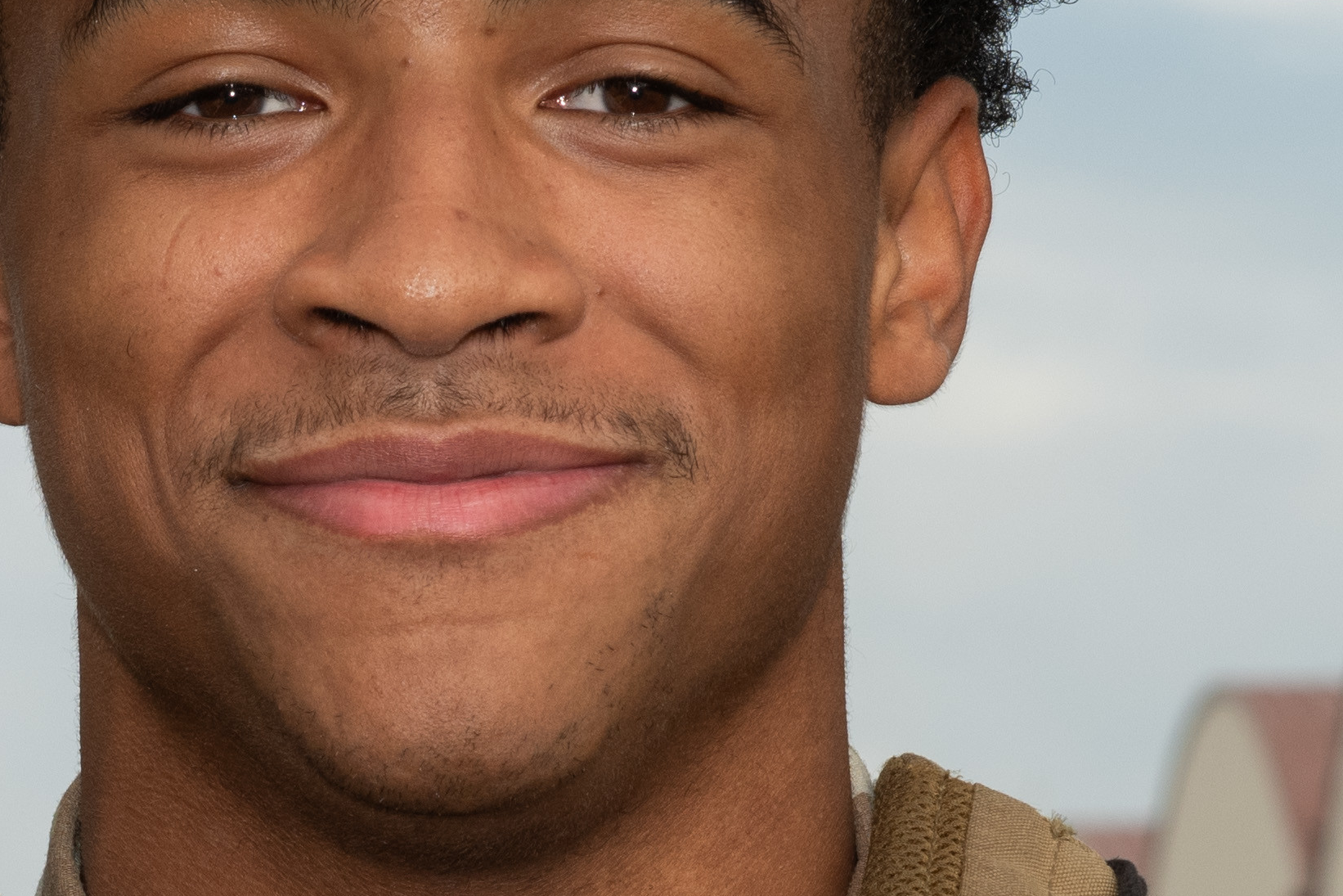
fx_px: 13132
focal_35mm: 352
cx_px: 202
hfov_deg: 5.8
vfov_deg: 3.9
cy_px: 1069
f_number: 9
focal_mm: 70
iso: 250
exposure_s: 1/250
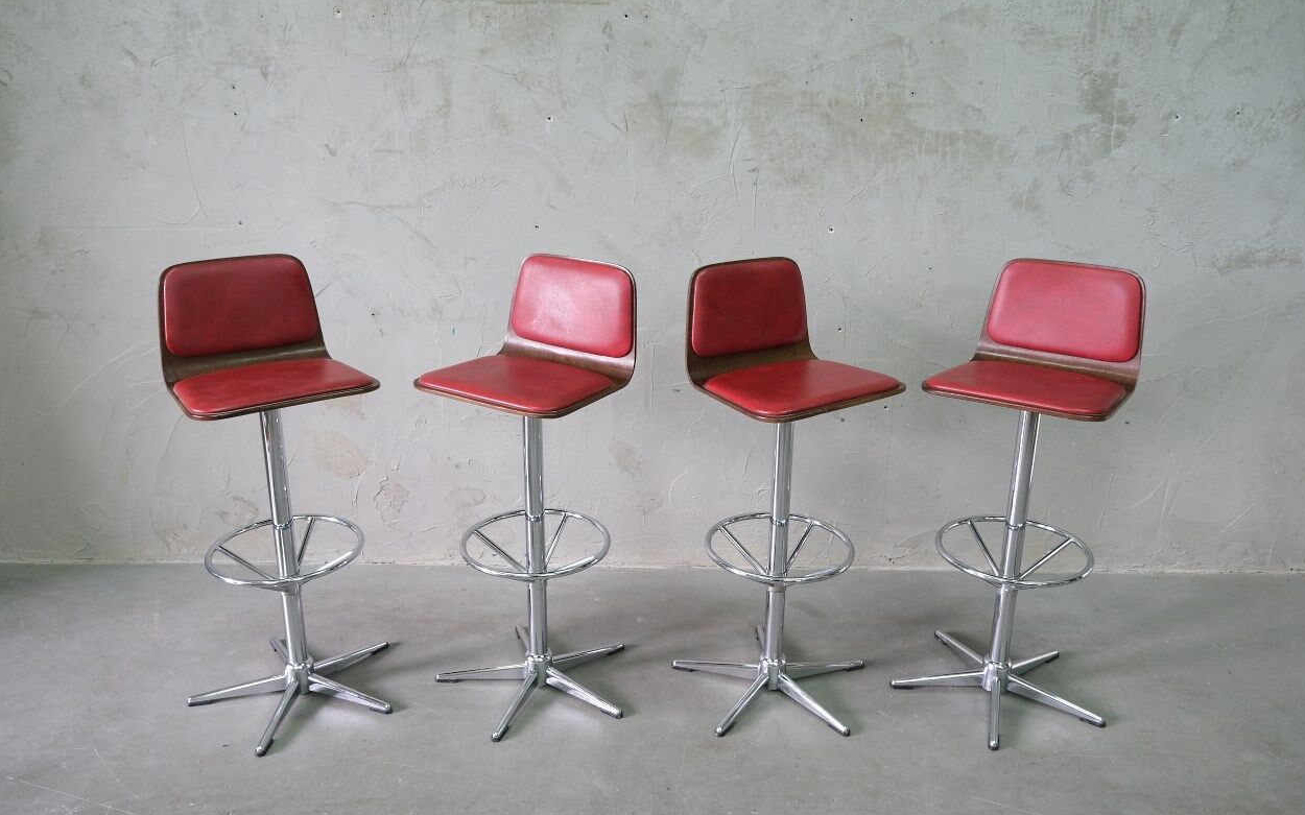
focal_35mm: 28
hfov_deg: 66.5
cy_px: 415
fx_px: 996
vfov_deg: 44.5
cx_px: 646
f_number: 4
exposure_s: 1/26
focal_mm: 17.7
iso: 1000
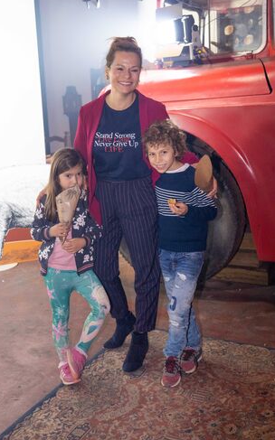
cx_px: 114
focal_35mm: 41
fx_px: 492
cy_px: 188
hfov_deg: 31.2
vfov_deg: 48.1
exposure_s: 1/80
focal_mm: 35
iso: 2500
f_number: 4
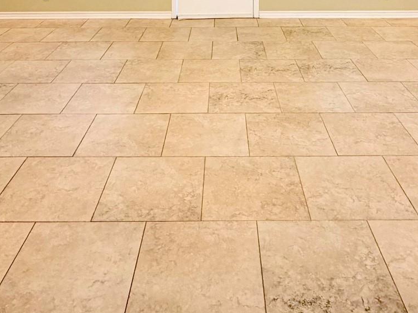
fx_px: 459
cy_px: -91
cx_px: 228
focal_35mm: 38
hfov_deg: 48.9
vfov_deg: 30.2
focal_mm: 2.22
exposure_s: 1/60
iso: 250
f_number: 2.2
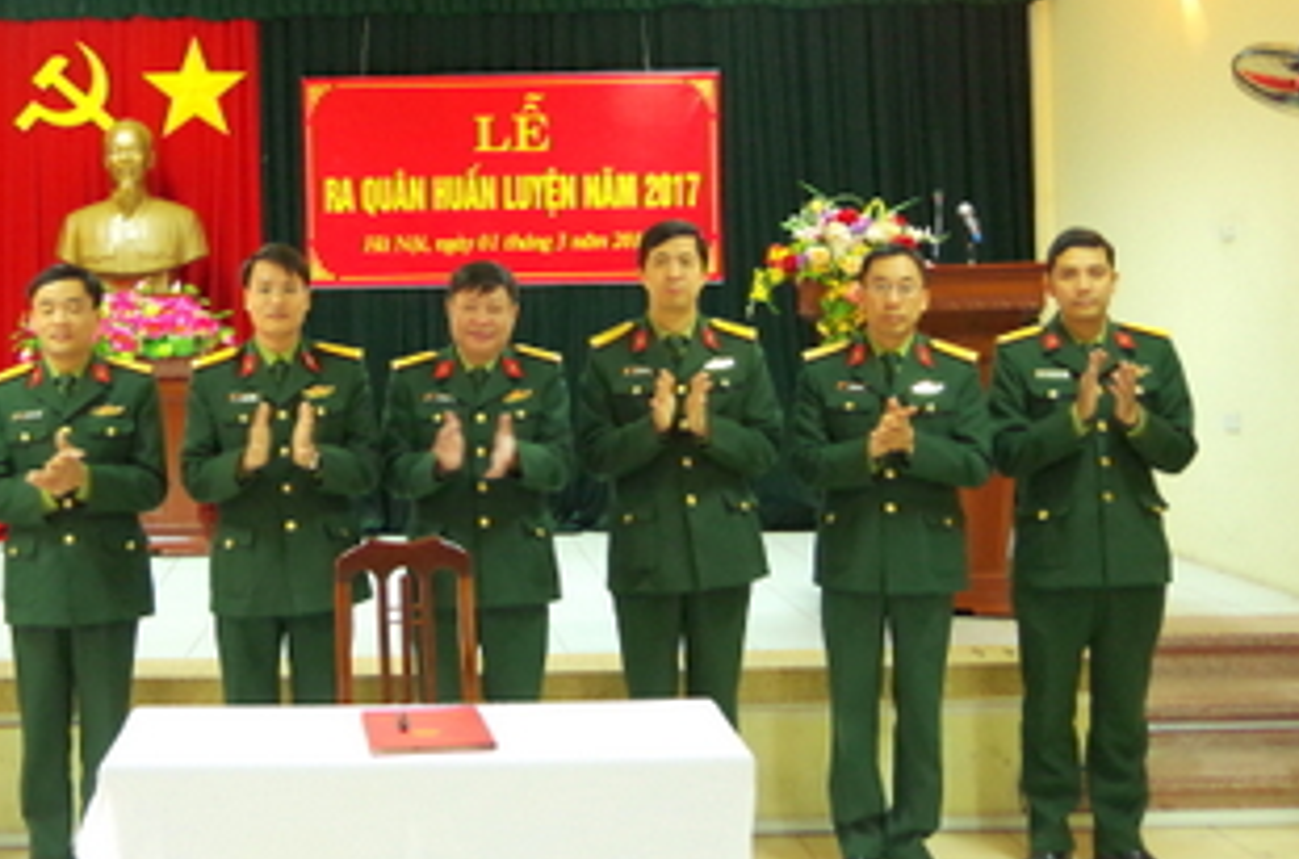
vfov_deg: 26.7
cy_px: 270
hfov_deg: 38.9
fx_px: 1800
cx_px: 369
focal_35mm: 50
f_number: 4
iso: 1600
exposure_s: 1/50
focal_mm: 21
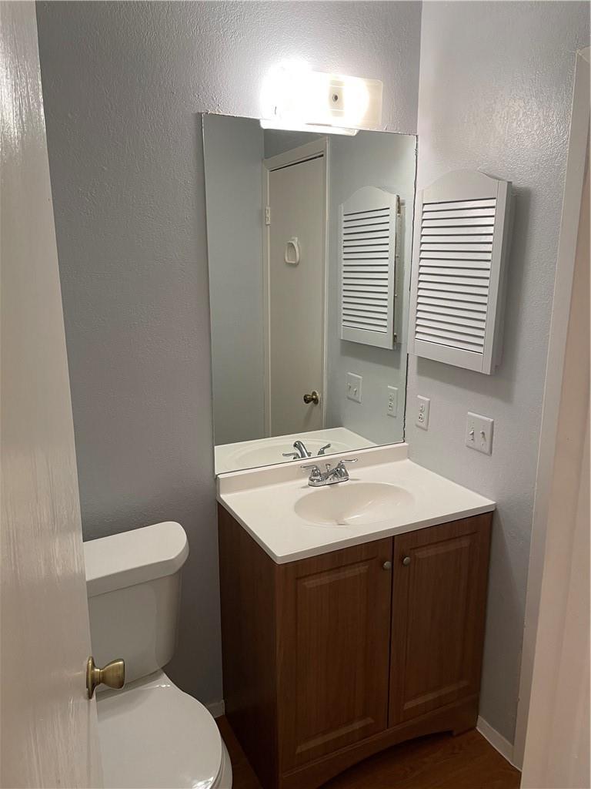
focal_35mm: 26
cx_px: 296
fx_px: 592
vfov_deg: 67.3
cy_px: 394
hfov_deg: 53.1
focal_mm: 4.2
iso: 100
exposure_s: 1/60
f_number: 1.6
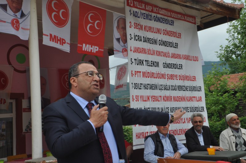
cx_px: 123
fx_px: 389
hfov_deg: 35.1
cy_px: 82
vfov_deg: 23.7
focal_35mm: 57
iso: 200
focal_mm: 38
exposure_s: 1/200
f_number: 7.1
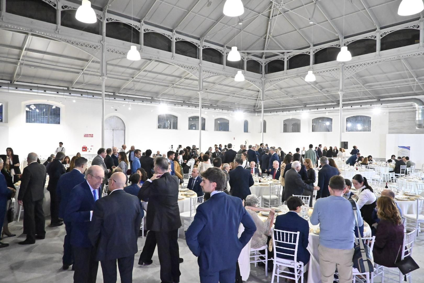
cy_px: 142
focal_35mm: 24
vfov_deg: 53.1
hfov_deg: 73.7
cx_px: 212
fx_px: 283
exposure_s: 1/80
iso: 8000
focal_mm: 16
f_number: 5.6
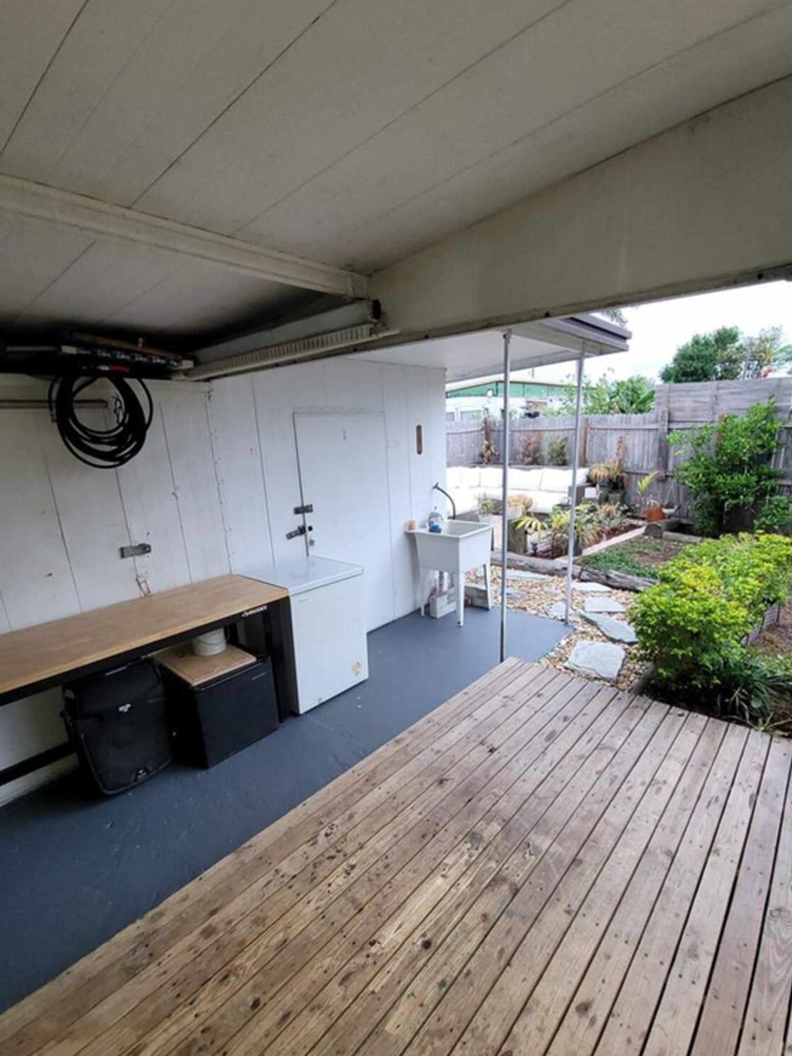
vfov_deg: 97.9
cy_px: 573
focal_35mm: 15
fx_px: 458
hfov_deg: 81.7
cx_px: 409
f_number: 2.2
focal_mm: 2.2
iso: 160
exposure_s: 1/60
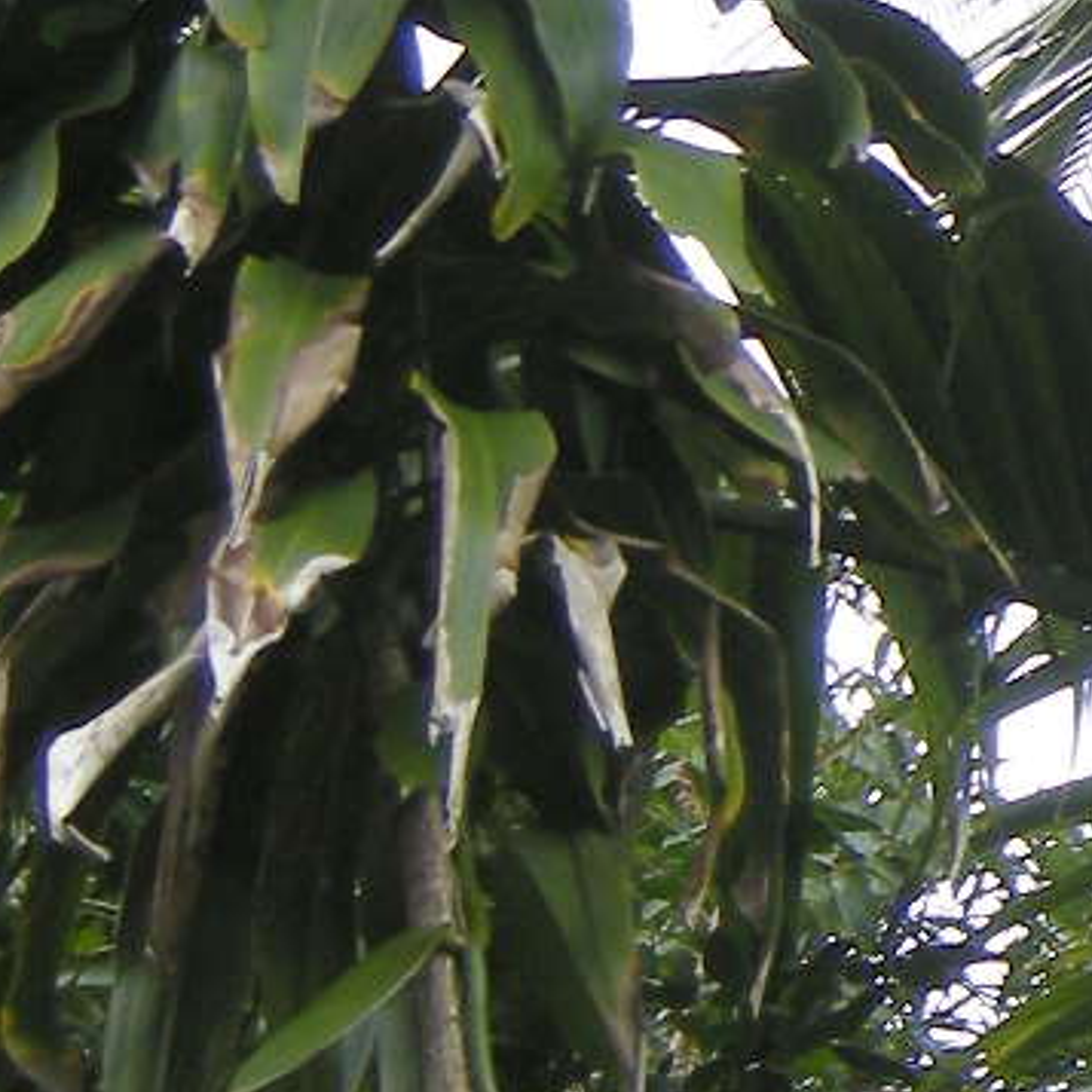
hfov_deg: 8.1
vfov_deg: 8.4
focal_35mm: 208
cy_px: 144
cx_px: 2098
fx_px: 7424
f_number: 3
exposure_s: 1/73
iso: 64
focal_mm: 7.5
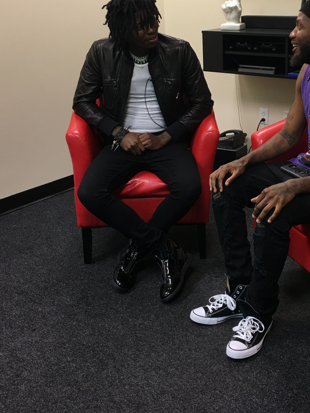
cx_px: 197
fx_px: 525
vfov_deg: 42.5
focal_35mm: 44
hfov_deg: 32.7
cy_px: 148
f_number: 2.2
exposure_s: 1/15
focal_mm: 4.15
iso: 32
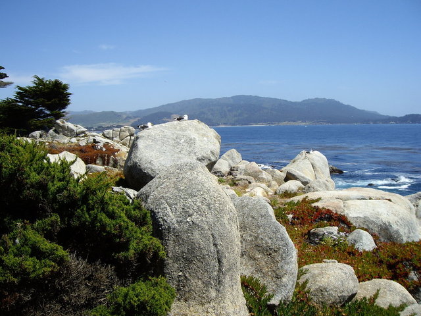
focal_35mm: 38
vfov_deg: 37.7
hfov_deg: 49.0
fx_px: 462
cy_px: 158
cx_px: 210
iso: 50
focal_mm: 6.2
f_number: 4.3
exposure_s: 1/400
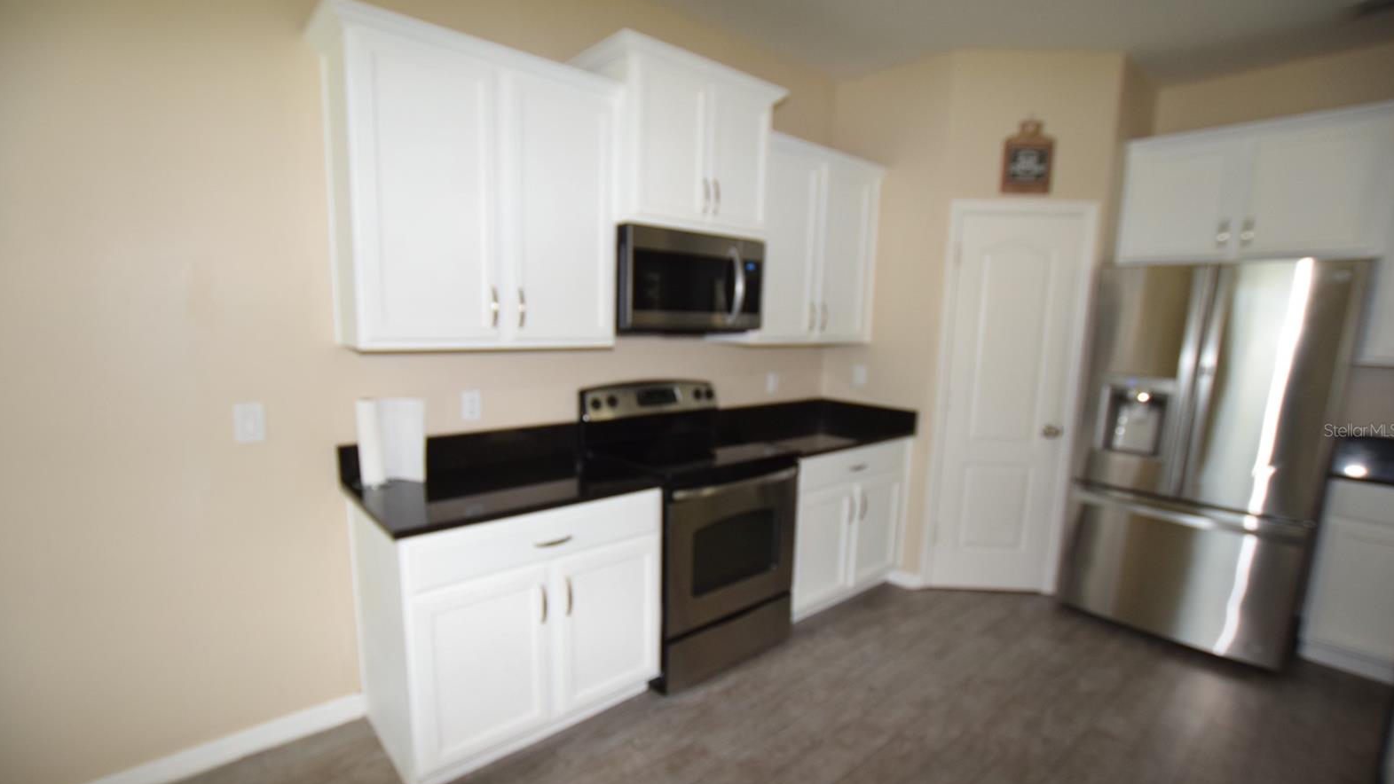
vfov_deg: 66.9
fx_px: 591
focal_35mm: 16
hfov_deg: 99.4
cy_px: 430
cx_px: 693
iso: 800
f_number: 4.5
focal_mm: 10
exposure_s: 1/80
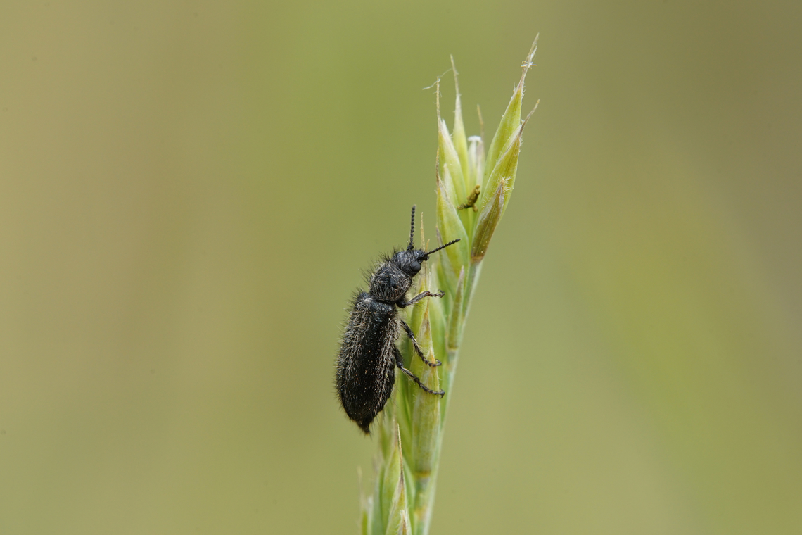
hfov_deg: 22.6
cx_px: 401
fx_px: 2005
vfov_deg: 15.2
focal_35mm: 90
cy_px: 268
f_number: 11
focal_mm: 90
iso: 400
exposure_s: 1/50
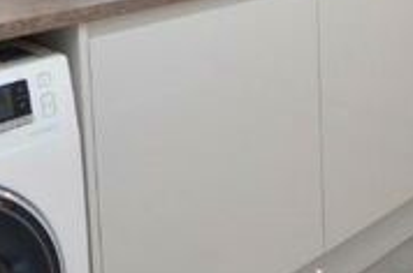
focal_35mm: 59
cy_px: -86
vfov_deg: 20.8
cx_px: 343
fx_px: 676
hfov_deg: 32.8
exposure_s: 1/60
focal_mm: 10
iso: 400
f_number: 4
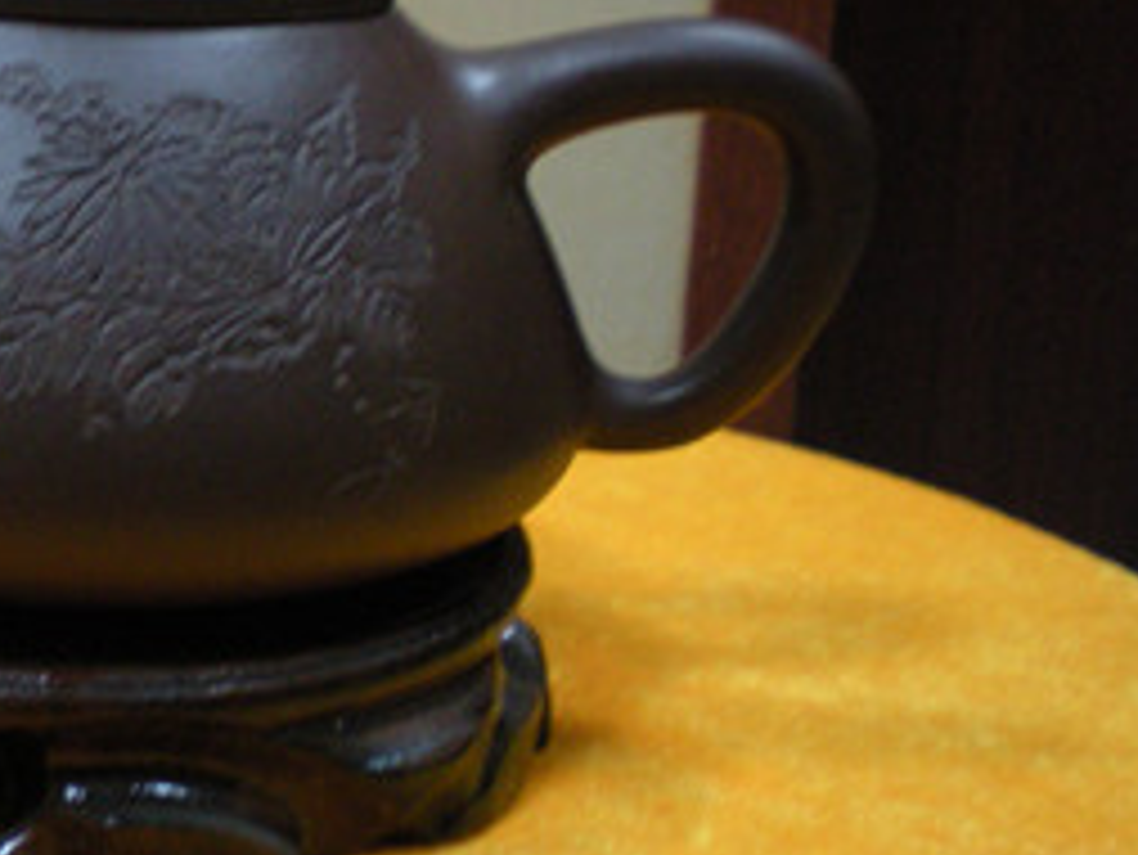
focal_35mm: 75
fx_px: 2467
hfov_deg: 25.1
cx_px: 81
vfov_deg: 19.6
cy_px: 295
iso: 295
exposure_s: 1/8
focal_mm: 6.3
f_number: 3.1
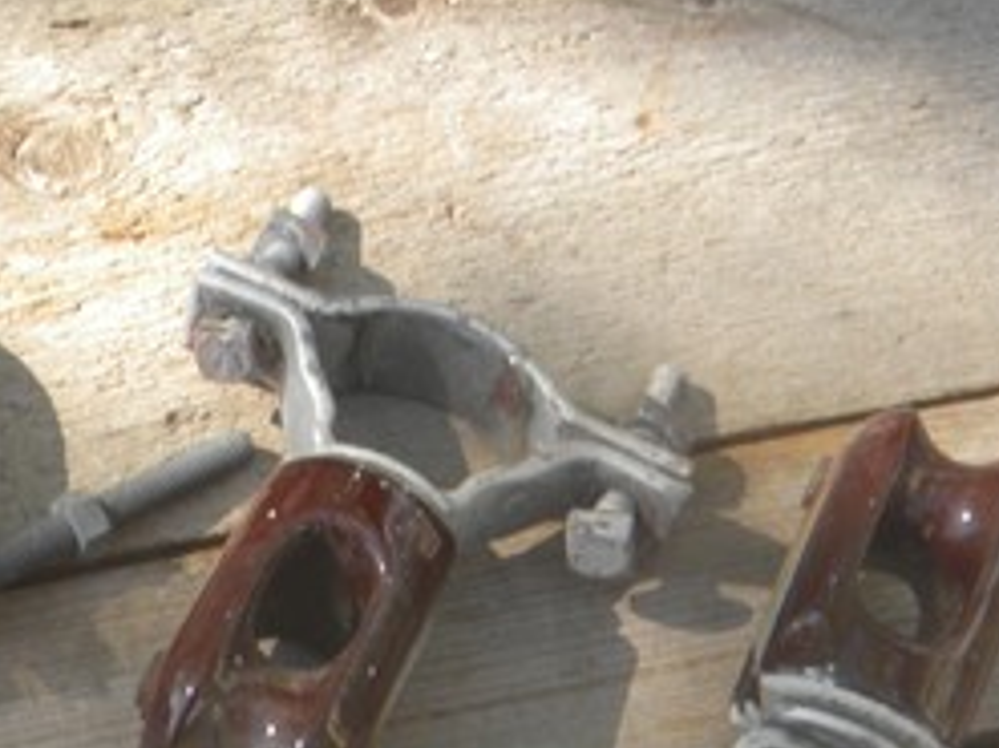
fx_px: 2106
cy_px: 734
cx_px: 97
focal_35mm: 73
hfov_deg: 25.8
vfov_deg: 19.6
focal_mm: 6.4
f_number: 3.7
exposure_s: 1/150
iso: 80
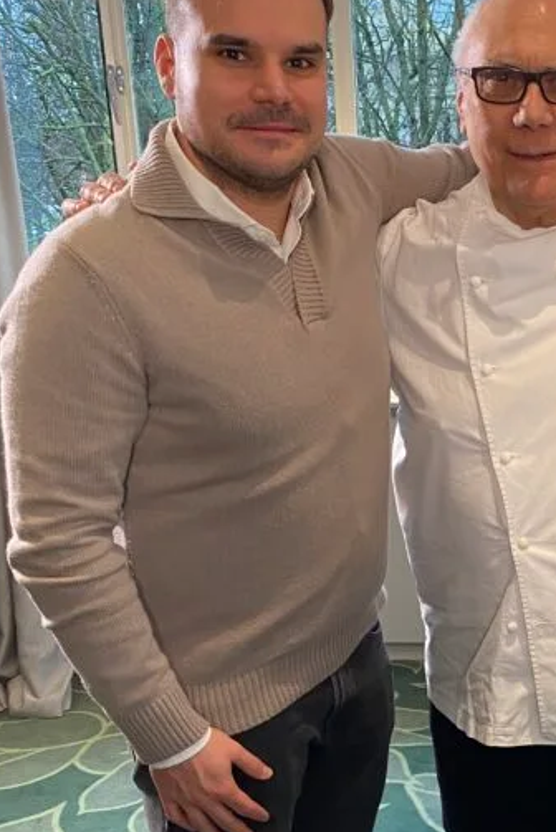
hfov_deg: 23.3
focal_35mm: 55
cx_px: 601
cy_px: 602
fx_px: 1272
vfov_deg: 35.6
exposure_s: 1/50
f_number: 1.8
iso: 80
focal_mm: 4.25
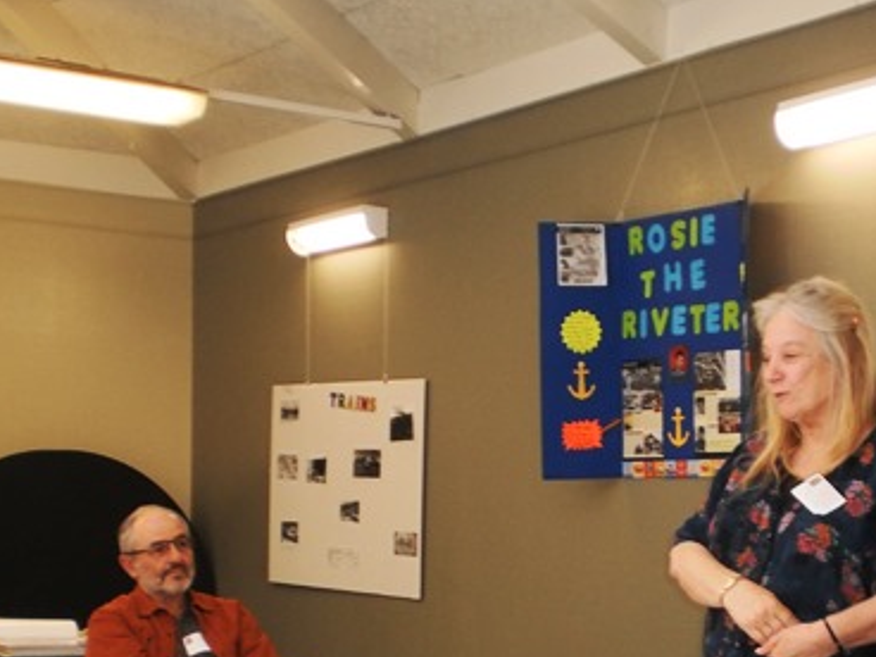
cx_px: 509
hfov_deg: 26.6
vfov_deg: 20.0
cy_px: 524
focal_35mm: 73
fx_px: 1847
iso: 125
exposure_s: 1/30
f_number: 3.5
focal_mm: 7.4
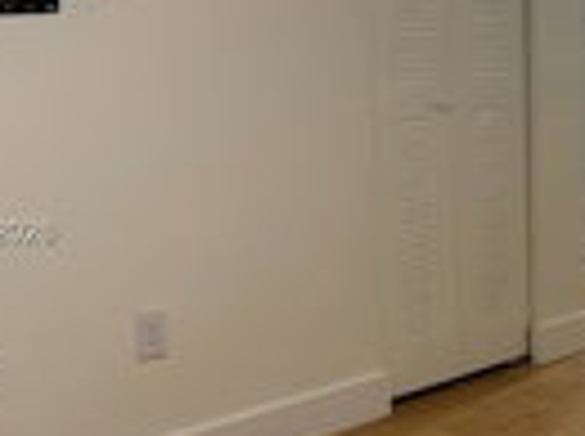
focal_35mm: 79
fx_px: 1333
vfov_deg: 18.6
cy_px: 234
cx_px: 641
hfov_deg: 23.3
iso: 200
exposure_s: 1/60
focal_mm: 6.76
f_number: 1.78
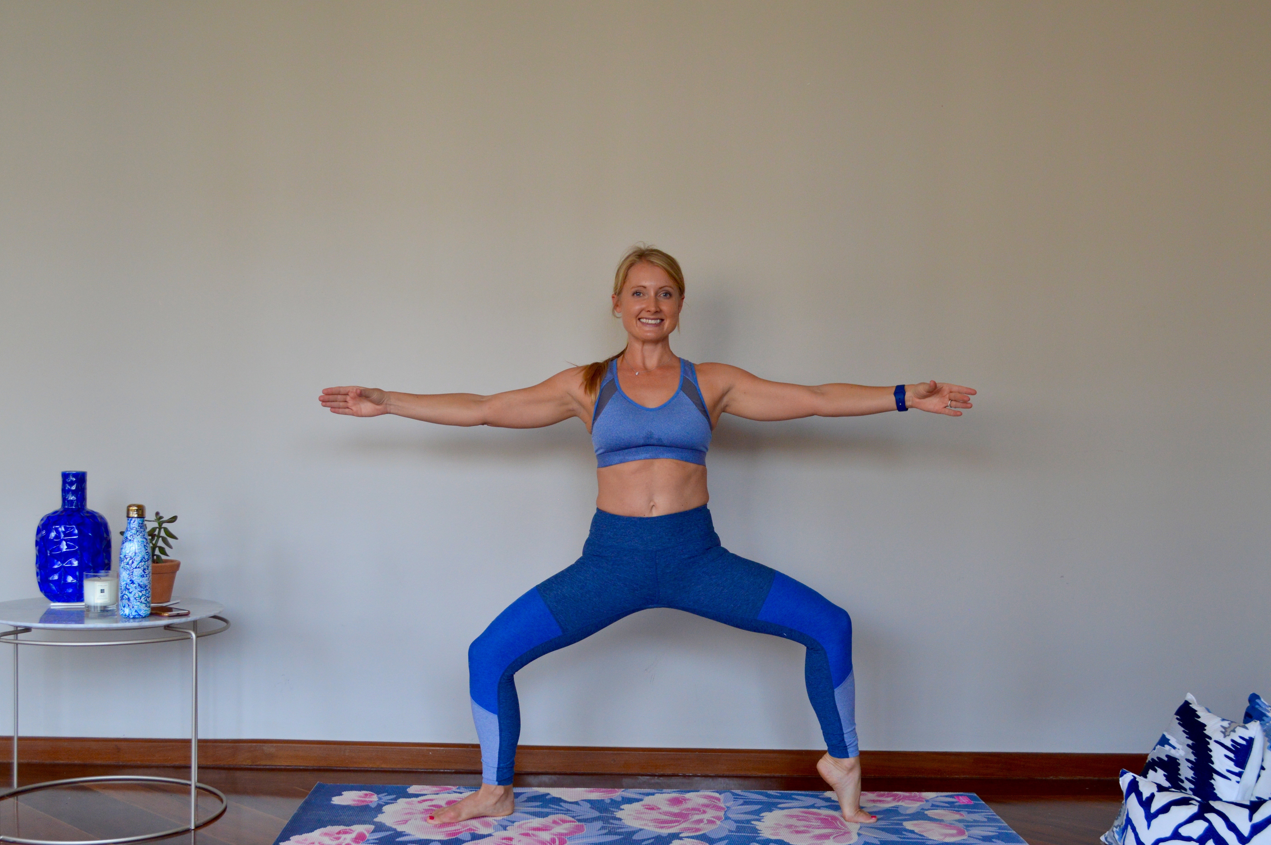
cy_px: 456
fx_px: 1376
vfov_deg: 34.1
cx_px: 626
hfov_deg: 49.6
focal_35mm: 39
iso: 400
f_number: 4.2
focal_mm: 24
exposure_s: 1/80
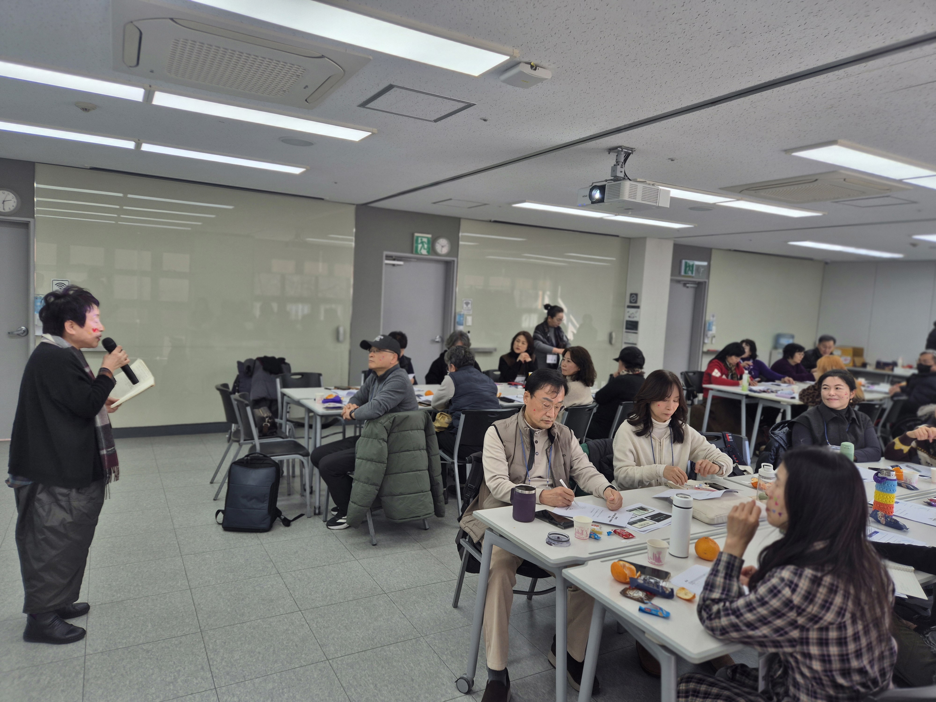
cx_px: 468
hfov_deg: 73.9
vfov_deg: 58.9
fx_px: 622
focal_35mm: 23
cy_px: 351
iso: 25
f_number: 1.8
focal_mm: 5.4
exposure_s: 1/148
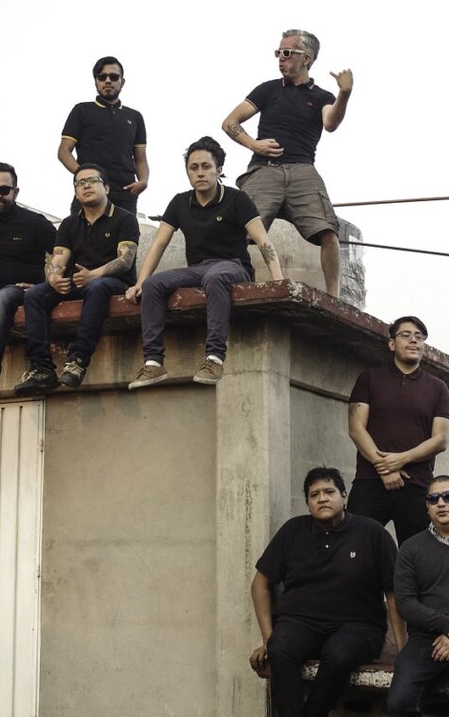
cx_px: 273
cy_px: 294
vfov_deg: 28.5
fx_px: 1409
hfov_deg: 18.1
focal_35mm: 72
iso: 800
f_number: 4
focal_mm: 31
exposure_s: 1/160
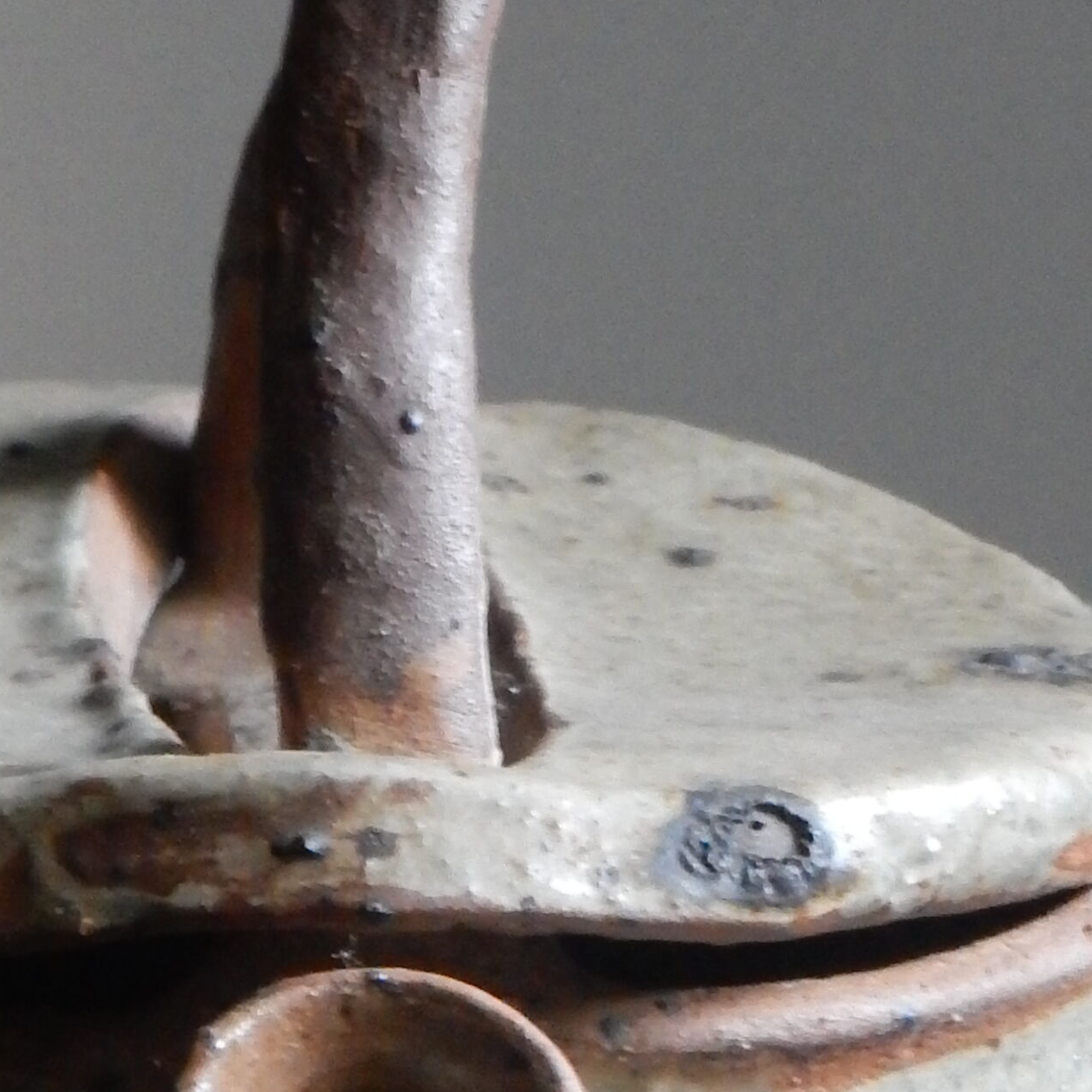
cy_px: 889
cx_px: 205
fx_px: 22271
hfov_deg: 2.8
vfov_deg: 2.8
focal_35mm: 624
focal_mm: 34.5
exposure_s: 1/13
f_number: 6.3
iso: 640
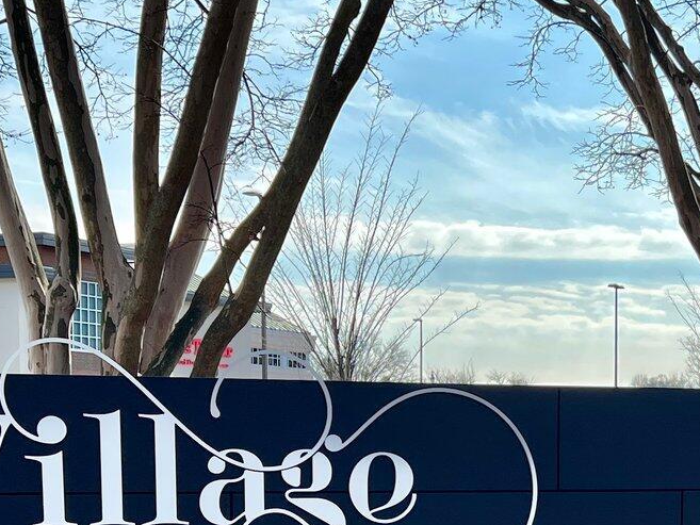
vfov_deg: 17.7
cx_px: 631
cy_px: 558
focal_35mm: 81
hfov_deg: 23.5
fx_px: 1638
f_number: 1.5
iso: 50
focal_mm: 5.7
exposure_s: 1/4115
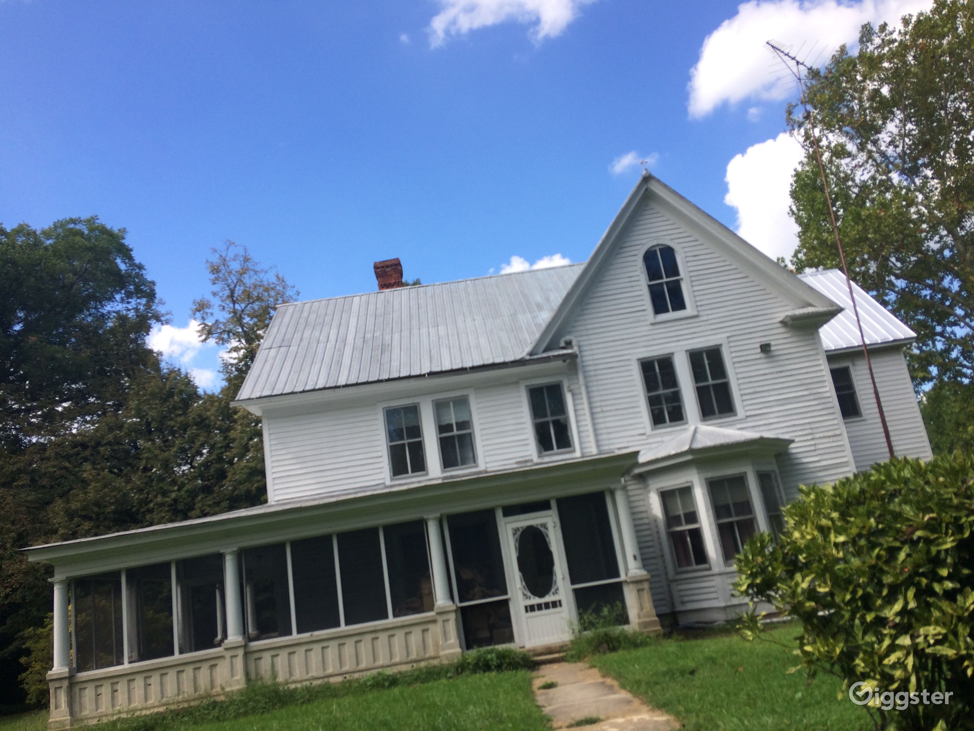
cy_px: 366
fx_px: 816
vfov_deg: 48.2
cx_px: 487
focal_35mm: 29
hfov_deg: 61.7
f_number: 2.2
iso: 32
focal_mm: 4.15
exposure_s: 1/1208
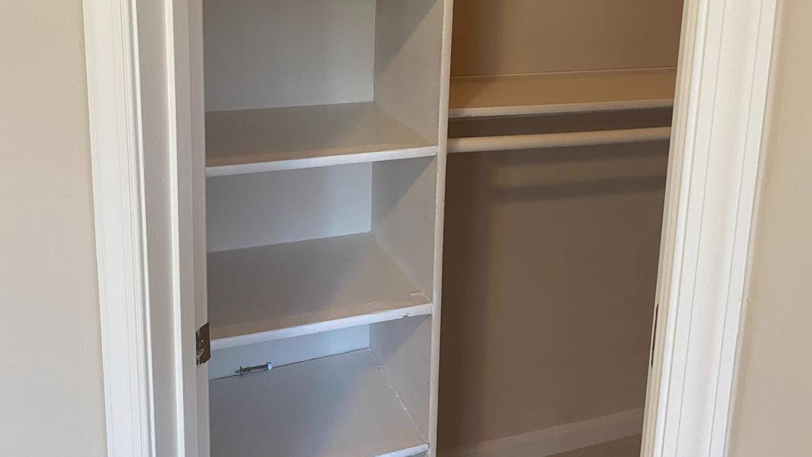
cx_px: 406
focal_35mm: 38
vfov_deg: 30.2
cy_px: 69
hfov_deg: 52.8
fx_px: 818
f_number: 1.8
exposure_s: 1/60
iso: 125
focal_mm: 4.25
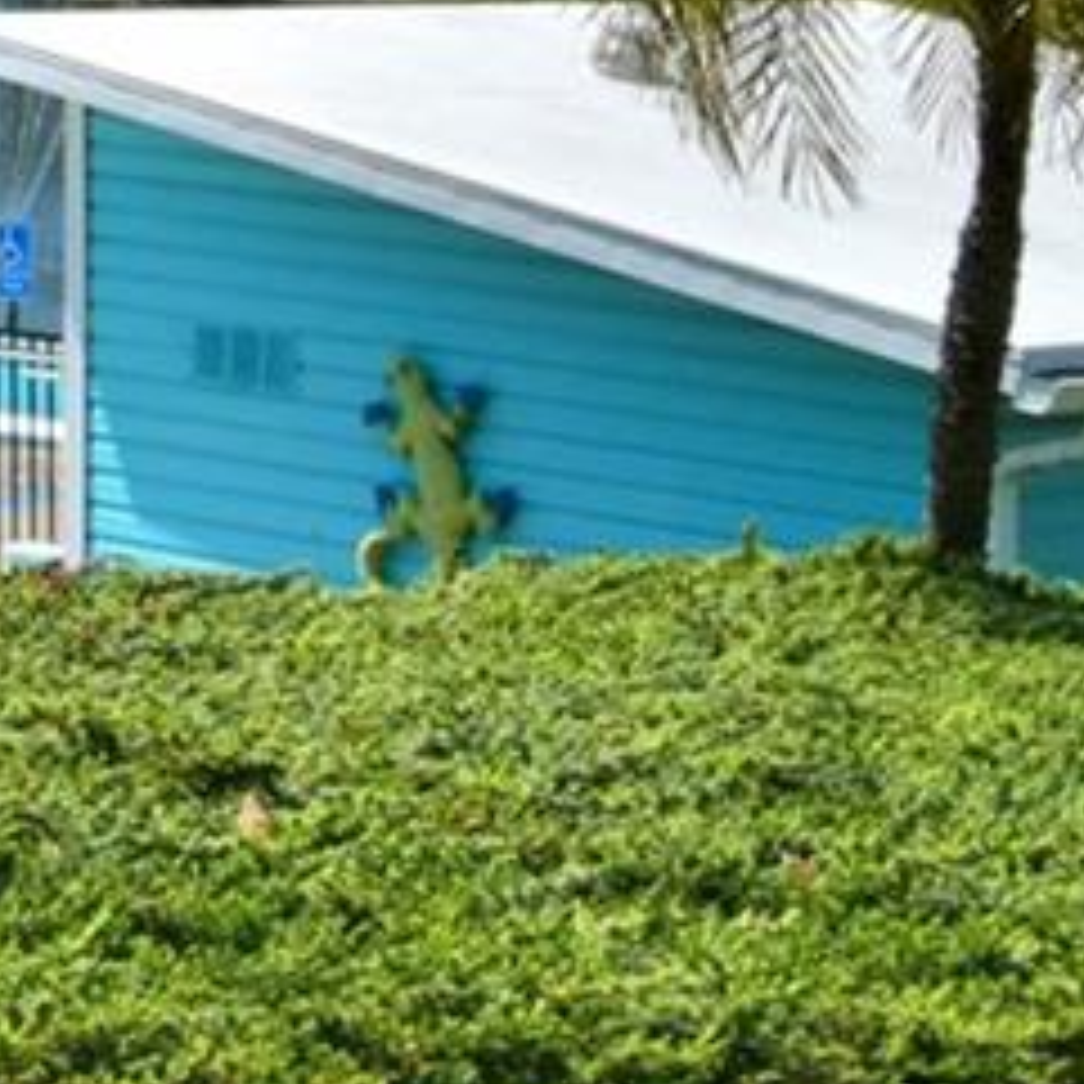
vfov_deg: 9.9
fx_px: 5987
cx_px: -1849
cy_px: -774
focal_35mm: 169
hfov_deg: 8.9
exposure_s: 1/1600
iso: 100
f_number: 5.6
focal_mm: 20
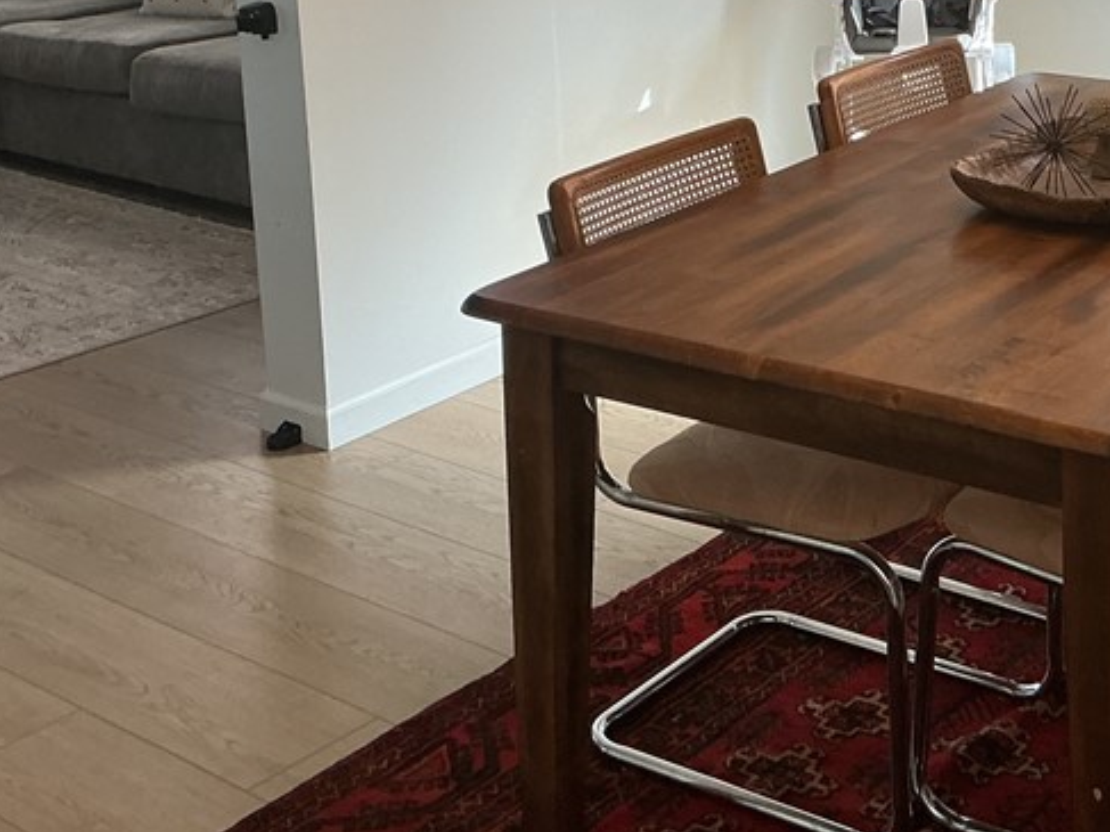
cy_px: 82
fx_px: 1956
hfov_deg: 31.2
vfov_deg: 23.4
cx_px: 825
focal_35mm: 61
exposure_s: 1/60
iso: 50
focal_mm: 3
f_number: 1.8
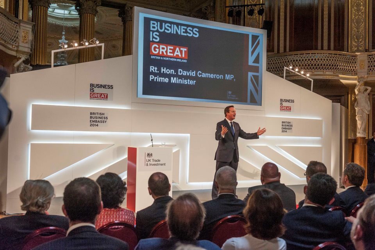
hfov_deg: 54.4
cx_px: 188
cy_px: 125
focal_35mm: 35
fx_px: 365
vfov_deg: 37.9
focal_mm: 35
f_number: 4.5
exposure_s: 1/160
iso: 1000
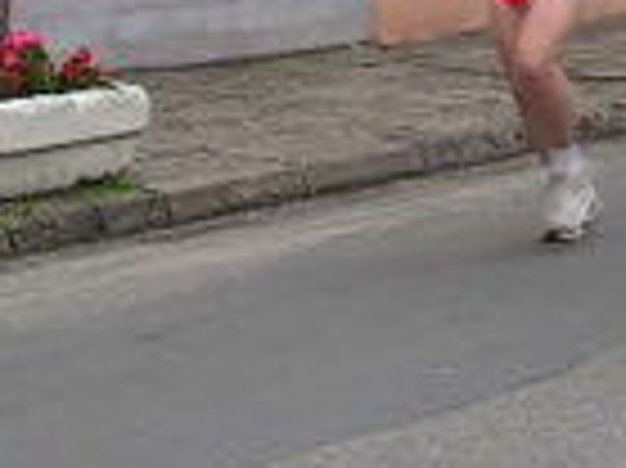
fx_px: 4607
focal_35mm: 255
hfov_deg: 7.7
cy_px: -88
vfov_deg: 5.8
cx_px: 685
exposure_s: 1/100
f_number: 3.3
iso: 64
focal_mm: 11.9
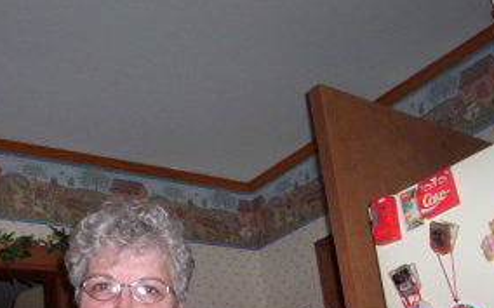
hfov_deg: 32.0
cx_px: 214
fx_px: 861
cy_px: 264
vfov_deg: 20.0
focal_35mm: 64
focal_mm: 4.99
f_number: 4.5
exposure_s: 1/60
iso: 140
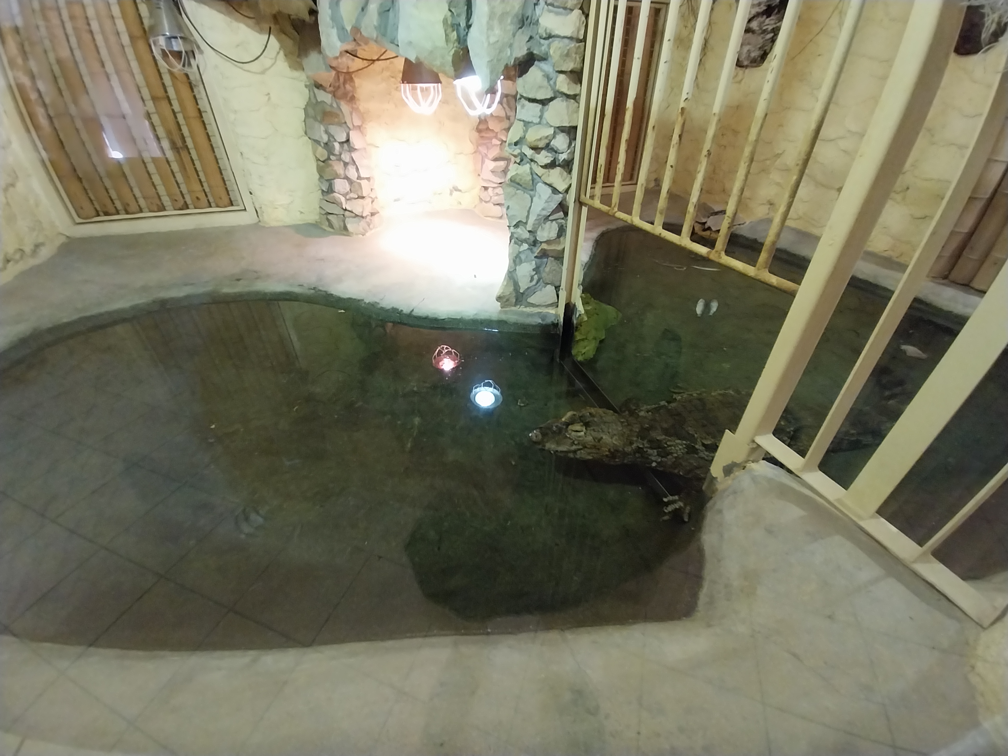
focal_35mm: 13
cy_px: 378
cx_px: 504
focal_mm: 1.13
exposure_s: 1/25
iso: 250
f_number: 2.2
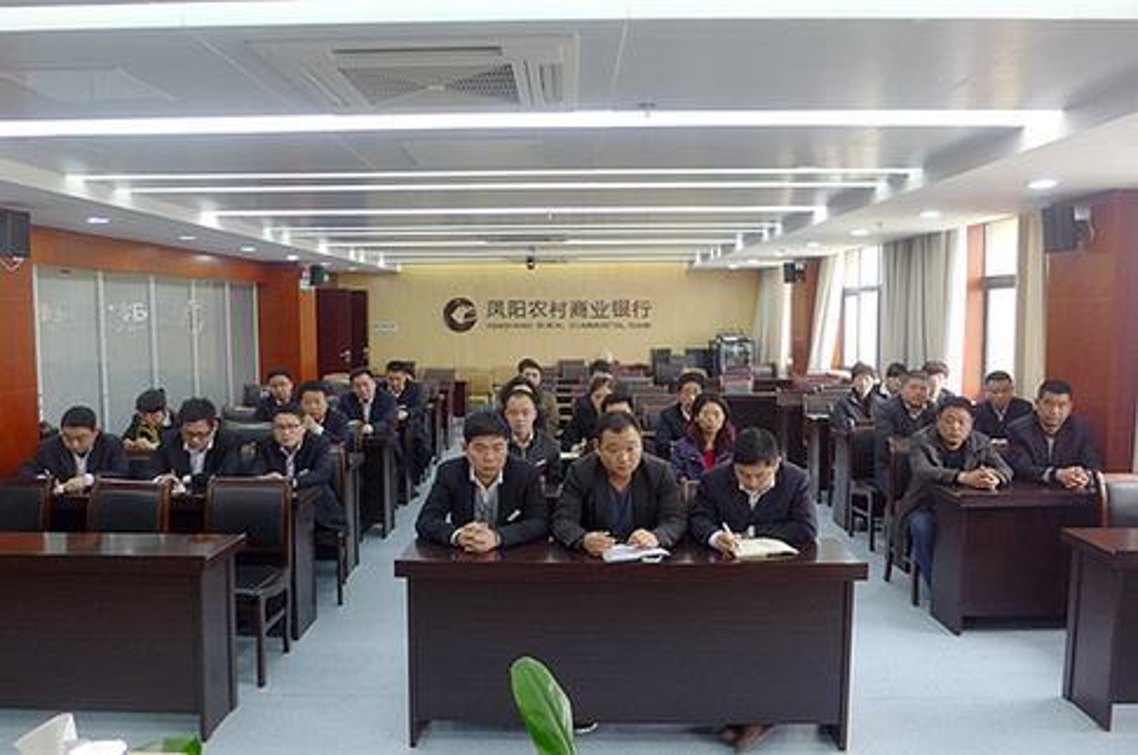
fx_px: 789
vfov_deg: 51.2
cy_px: 378
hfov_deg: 71.6
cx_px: 569
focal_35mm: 25
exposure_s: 1/60
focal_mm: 4.7
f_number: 1.4
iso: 100
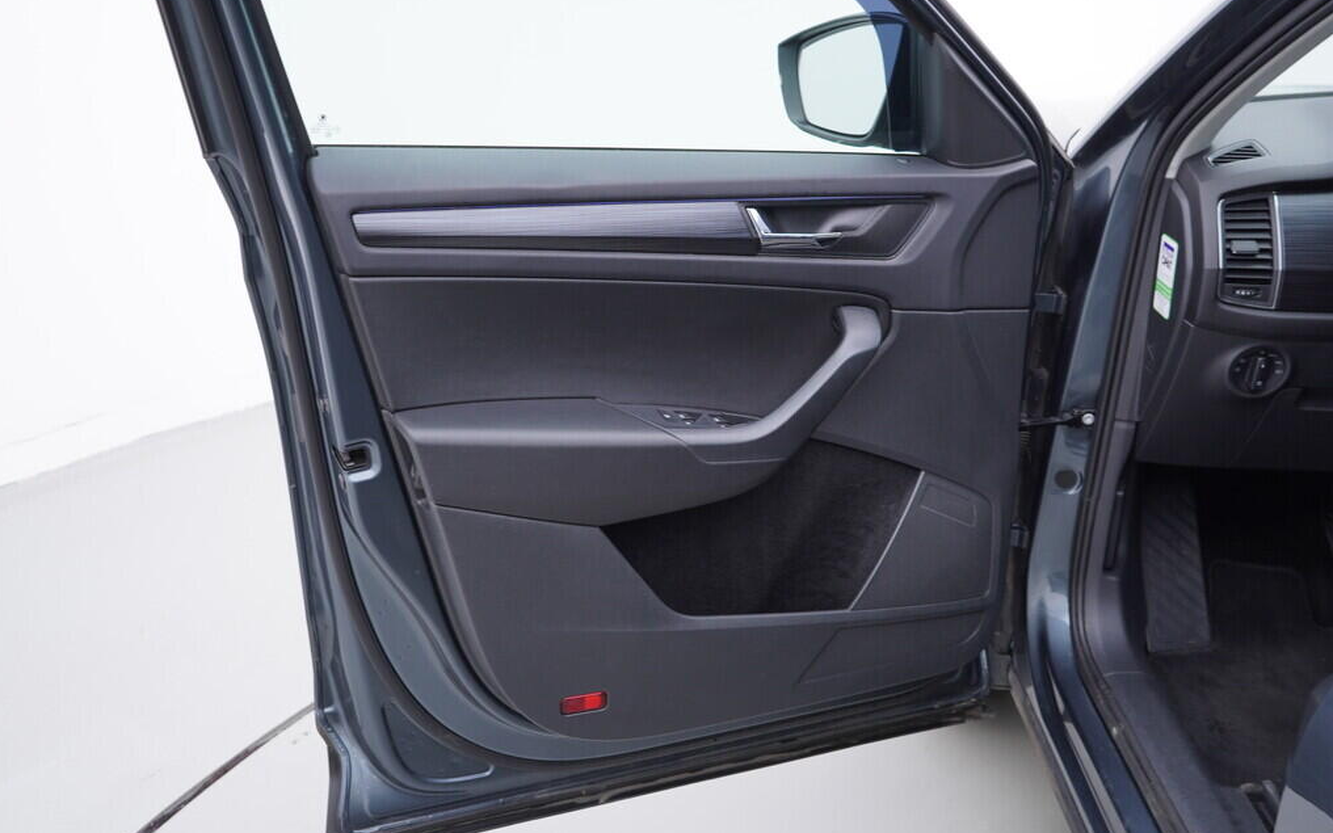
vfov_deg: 34.4
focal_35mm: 37
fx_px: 1344
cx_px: 664
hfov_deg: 52.7
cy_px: 428
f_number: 3.2
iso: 125
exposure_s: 1/50
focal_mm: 24
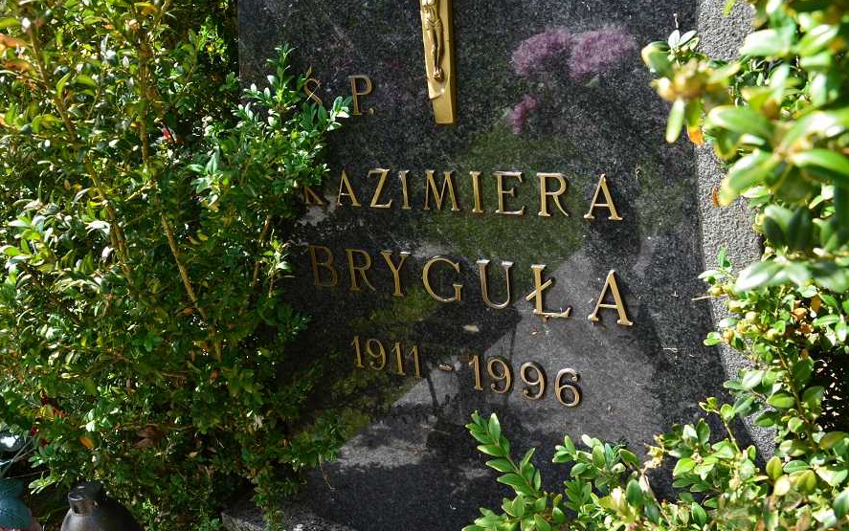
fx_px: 753
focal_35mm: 33
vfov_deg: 38.9
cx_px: 423
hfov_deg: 58.8
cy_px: 267
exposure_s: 1/60
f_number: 10
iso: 200
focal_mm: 21
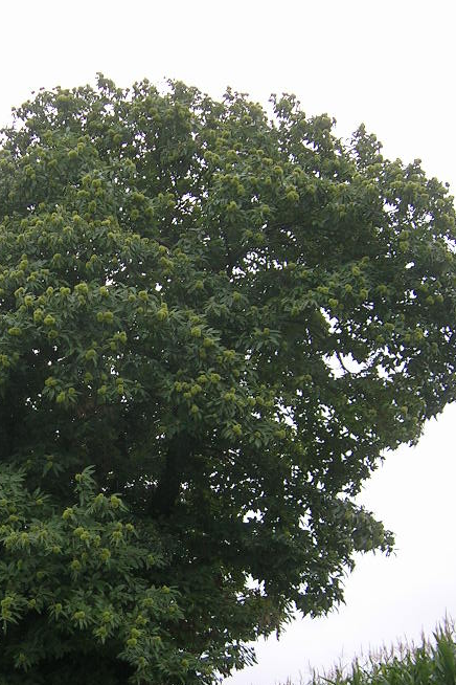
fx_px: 1083
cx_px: 111
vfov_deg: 34.6
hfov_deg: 23.5
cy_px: 472
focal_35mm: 57
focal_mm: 5.4
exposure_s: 1/124
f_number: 2.8
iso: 50
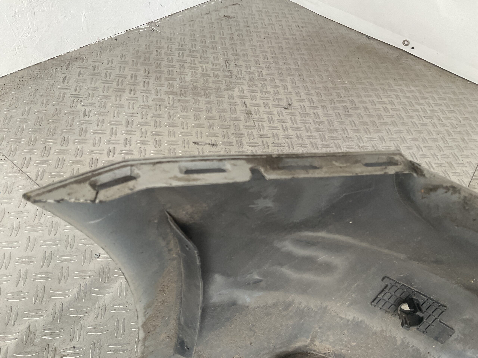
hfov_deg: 61.7
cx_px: 239
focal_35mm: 29
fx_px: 400
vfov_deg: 48.2
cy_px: 179
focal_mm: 3
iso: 64
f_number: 1.8
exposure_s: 1/120
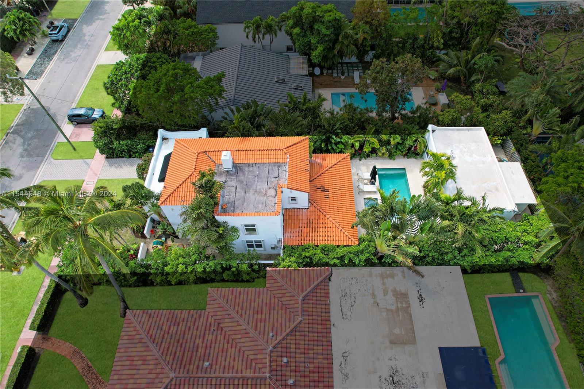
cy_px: 194
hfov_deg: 78.6
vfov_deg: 57.2
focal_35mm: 22
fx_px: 357
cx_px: 292
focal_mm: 8.38
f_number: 2.8
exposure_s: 1/2000
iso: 100
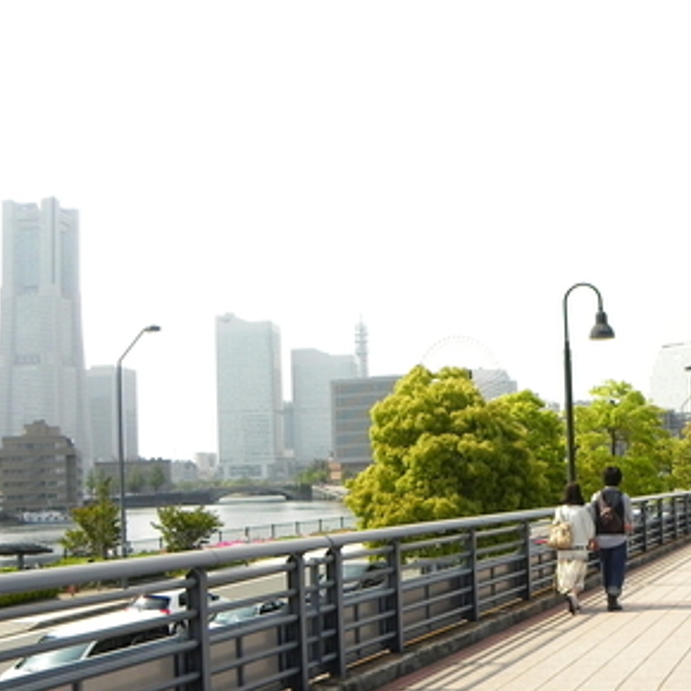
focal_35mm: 46
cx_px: 553
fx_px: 1039
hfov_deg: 35.6
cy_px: 418
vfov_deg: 36.6
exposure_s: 1/2000
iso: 160
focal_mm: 4.6
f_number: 3.2
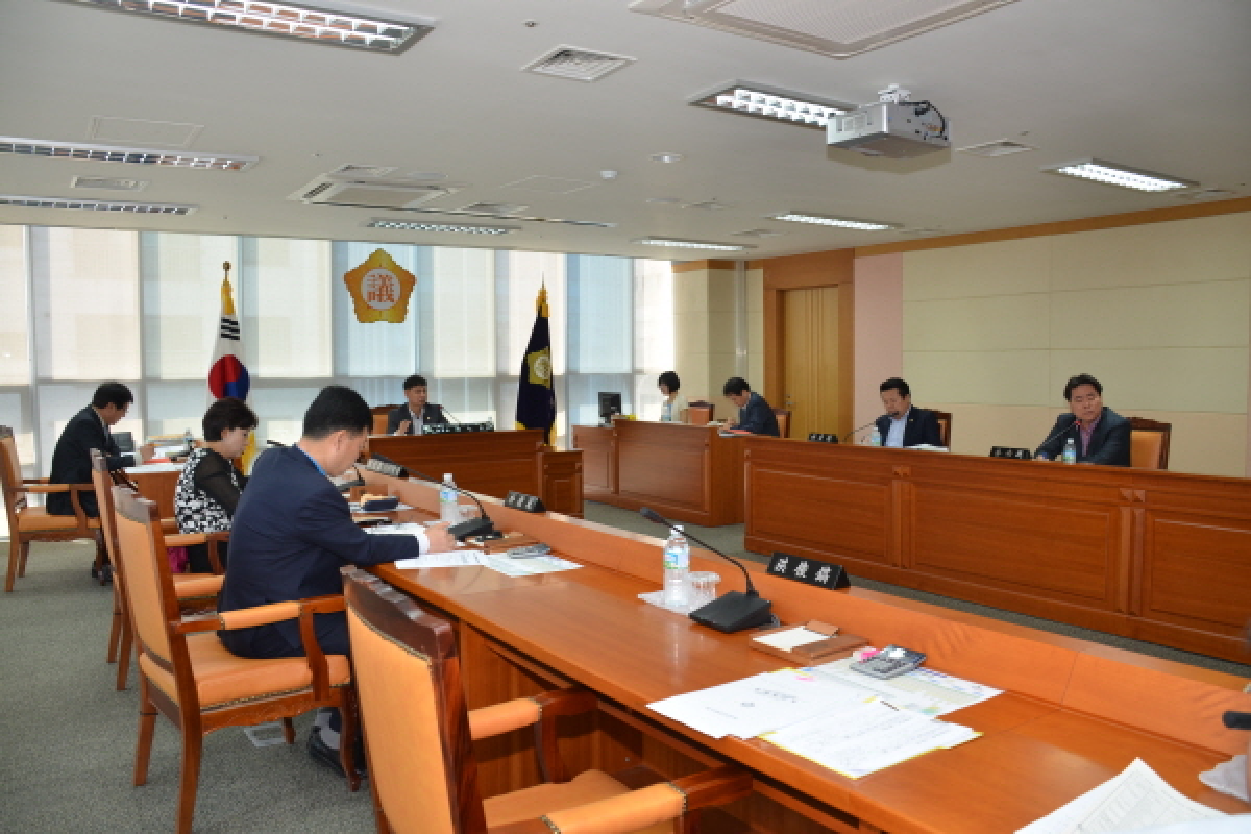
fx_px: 938
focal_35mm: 27
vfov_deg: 47.9
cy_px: 417
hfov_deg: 67.4
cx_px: 626
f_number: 4
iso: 320
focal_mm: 18
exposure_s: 1/60
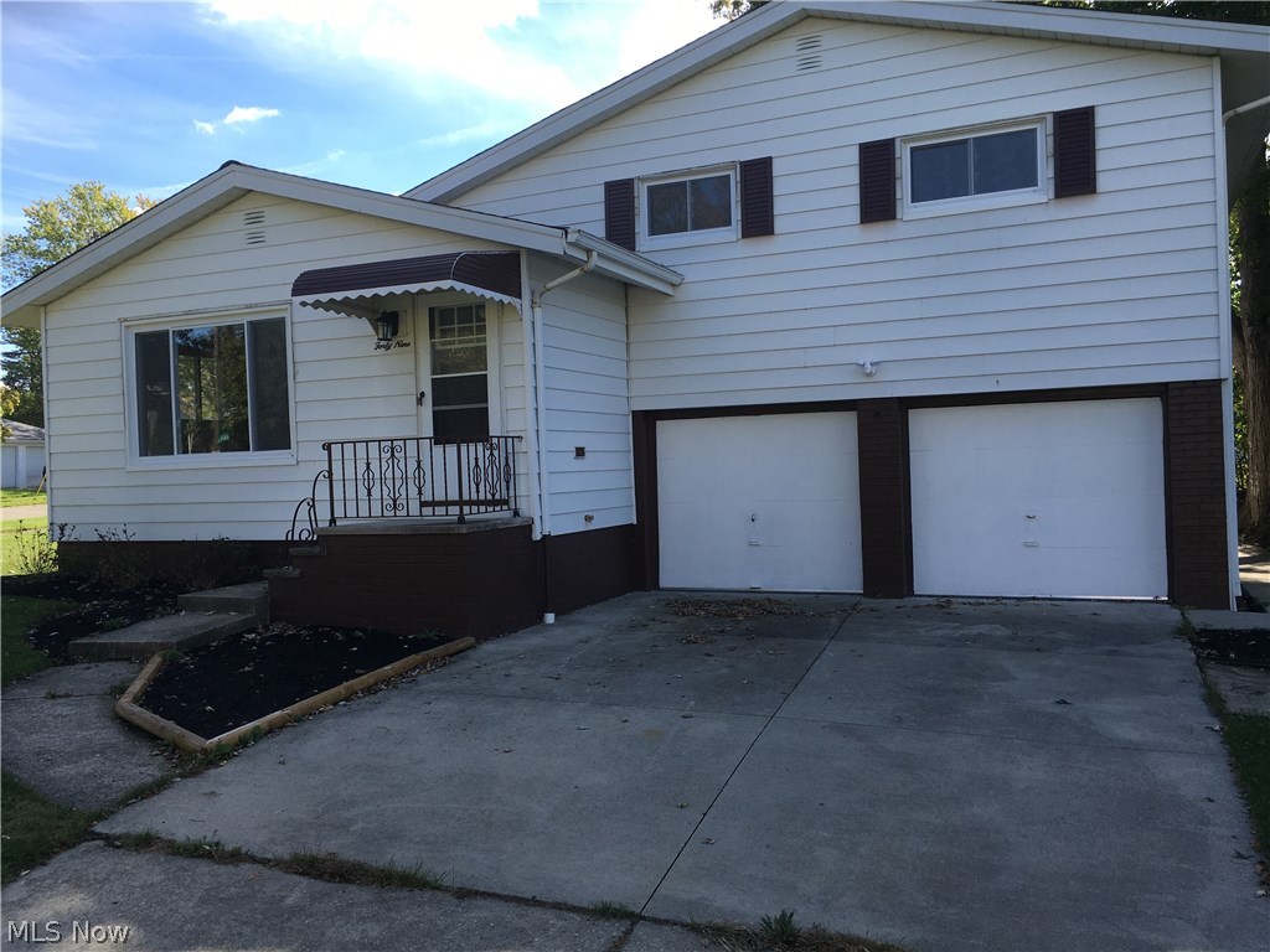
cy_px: 476
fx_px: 1064
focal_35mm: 29
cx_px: 635
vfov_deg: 48.2
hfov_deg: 61.7
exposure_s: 1/680
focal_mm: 4.15
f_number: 2.2
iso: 25
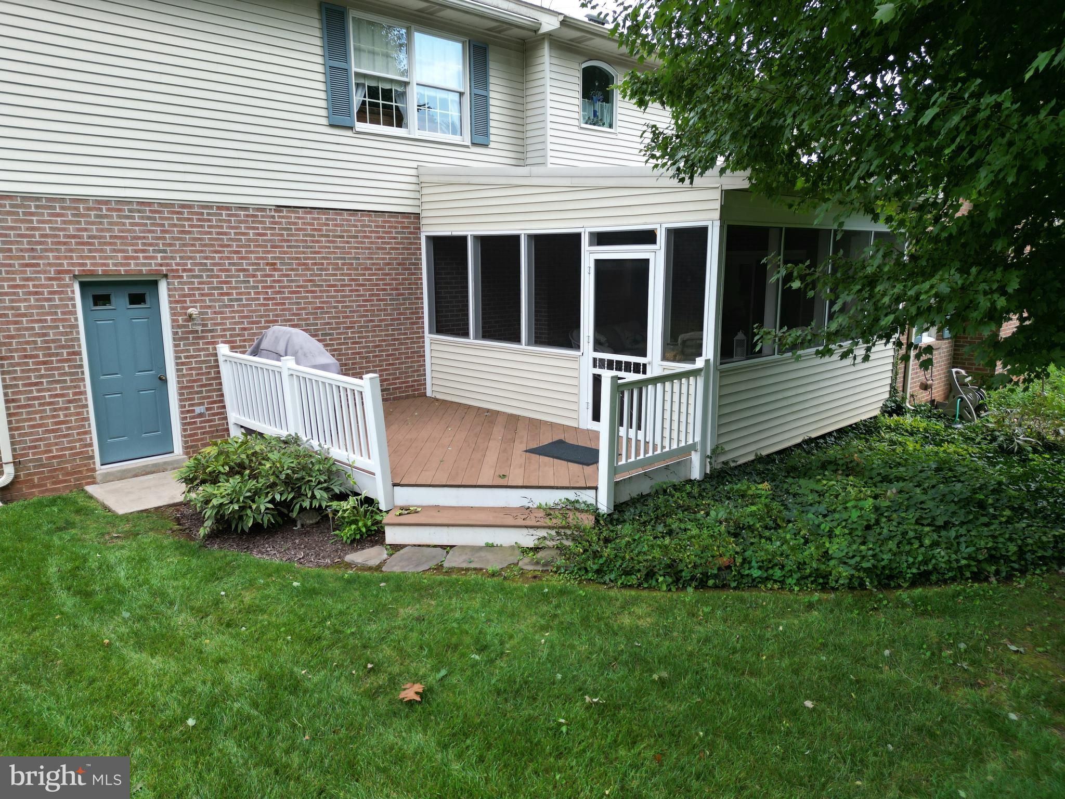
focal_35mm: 24
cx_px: 532
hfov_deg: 71.6
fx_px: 738
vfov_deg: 56.8
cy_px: 400
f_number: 1.7
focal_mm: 6.72
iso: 110
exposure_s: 1/640
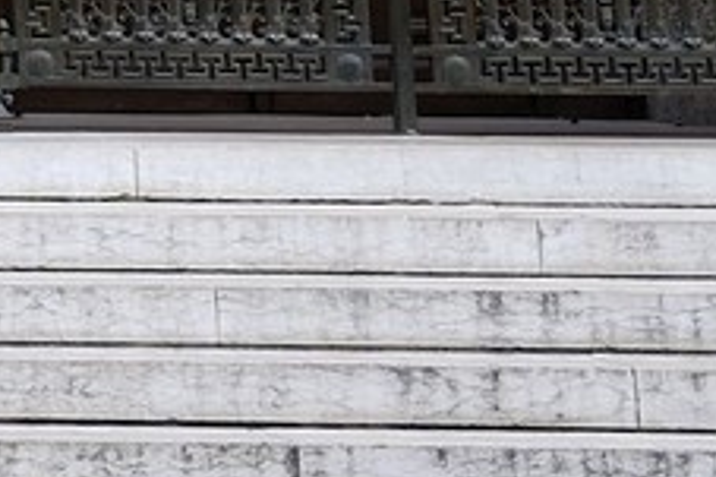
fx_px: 5326
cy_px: -1144
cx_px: -1438
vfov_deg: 4.8
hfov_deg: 6.9
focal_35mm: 268
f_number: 5
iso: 200
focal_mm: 38
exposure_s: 1/160
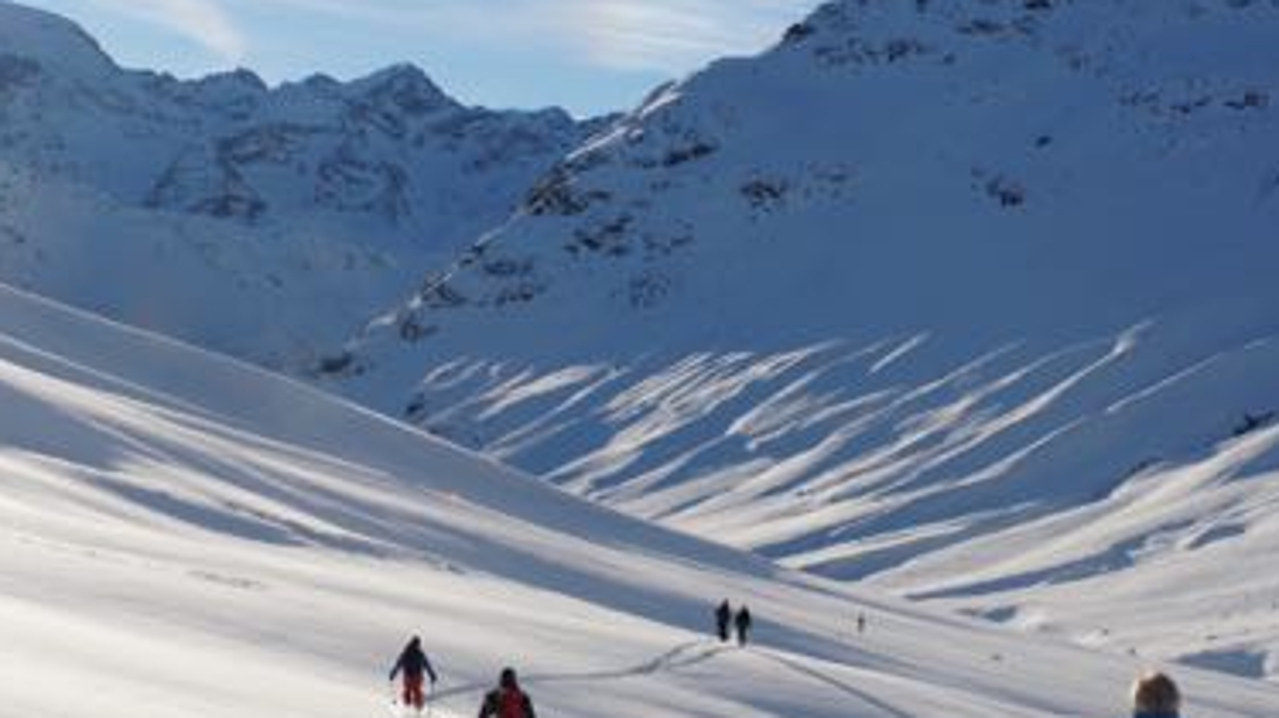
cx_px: 752
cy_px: 672
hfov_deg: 30.1
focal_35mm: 70
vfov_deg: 16.9
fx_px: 2373
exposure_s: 1/250
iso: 100
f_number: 11
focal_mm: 26
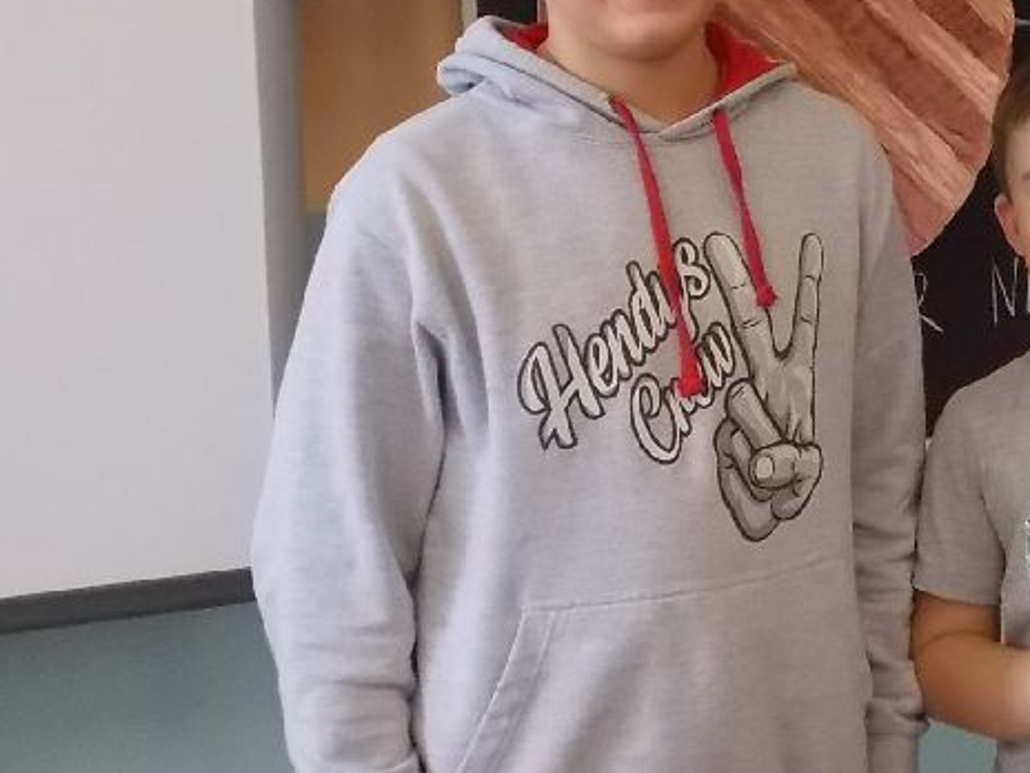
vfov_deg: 17.1
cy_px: 215
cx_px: 963
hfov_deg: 22.1
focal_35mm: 86
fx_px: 2559
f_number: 3.9
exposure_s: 1/125
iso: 500
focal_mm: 6.9
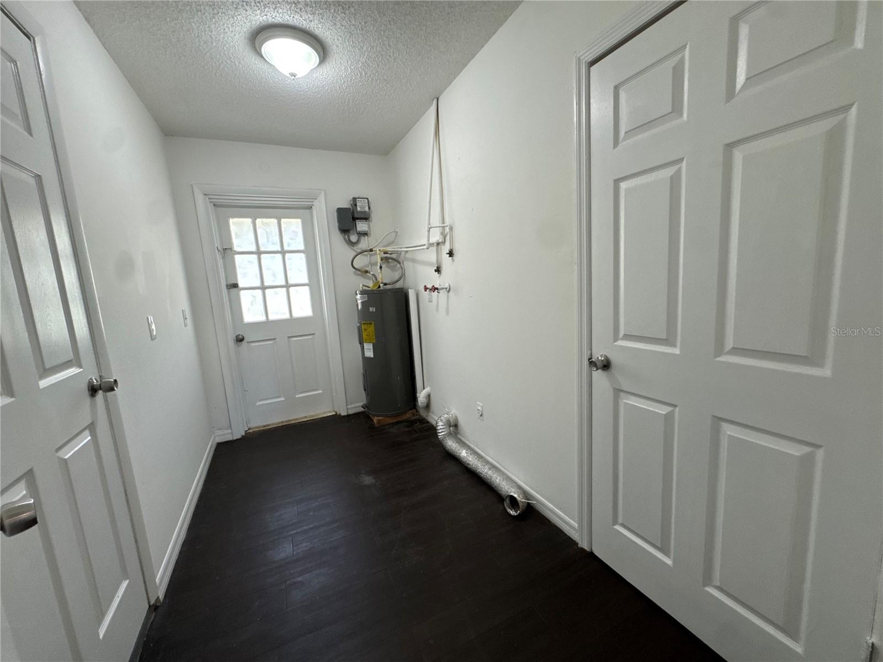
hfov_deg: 102.1
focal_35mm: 14
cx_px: 442
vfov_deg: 85.7
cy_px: 331
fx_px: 357
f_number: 2.2
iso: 250
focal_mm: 2.22
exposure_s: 1/120
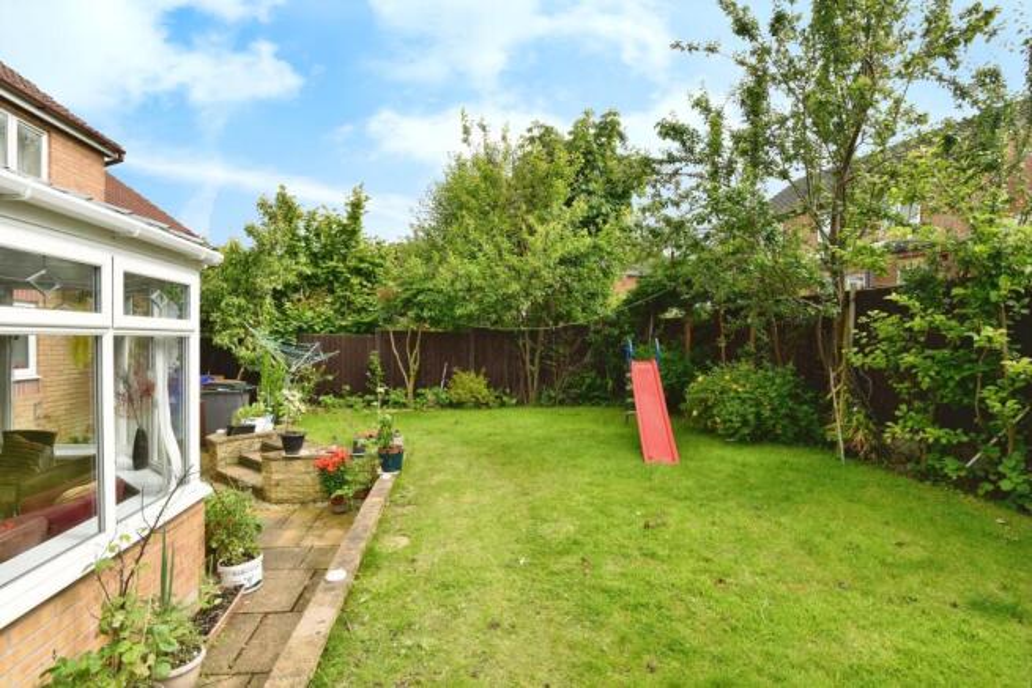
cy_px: 344
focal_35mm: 16
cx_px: 516
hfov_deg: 96.7
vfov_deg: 73.8
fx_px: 459
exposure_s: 1/500
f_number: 7.1
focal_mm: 16
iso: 400
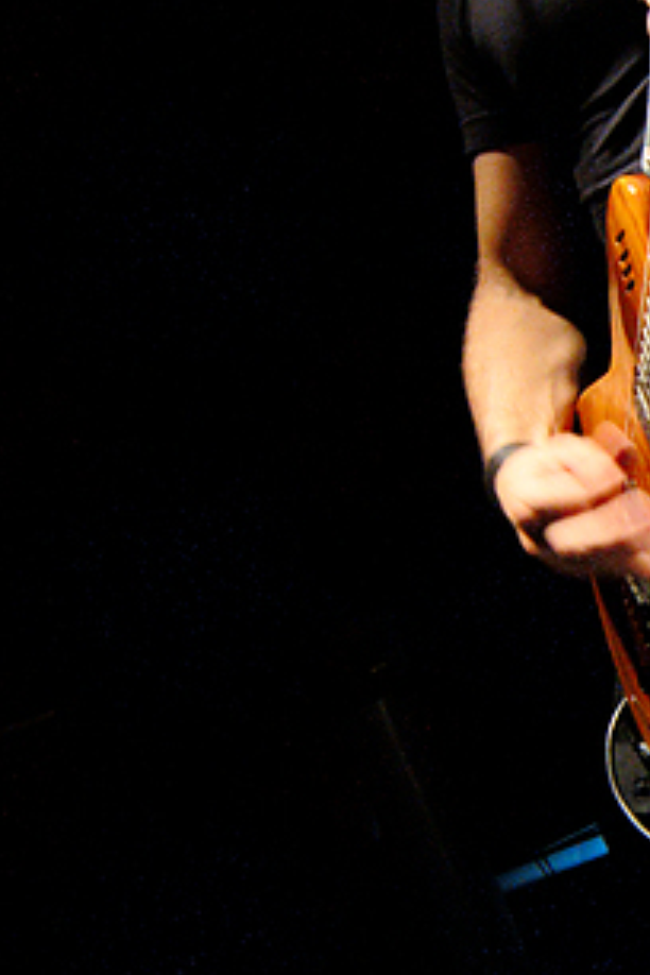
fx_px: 1435
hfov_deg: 22.7
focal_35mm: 53
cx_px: 854
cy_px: 500
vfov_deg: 37.5
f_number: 2.8
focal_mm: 12
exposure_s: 1/100
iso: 800
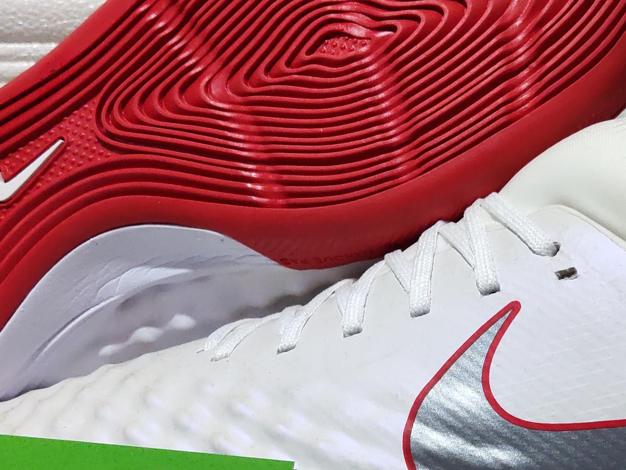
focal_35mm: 62
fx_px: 1121
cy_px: 299
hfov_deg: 30.9
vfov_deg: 23.6
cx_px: 434
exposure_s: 1/100
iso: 278
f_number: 1.7
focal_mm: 4.71
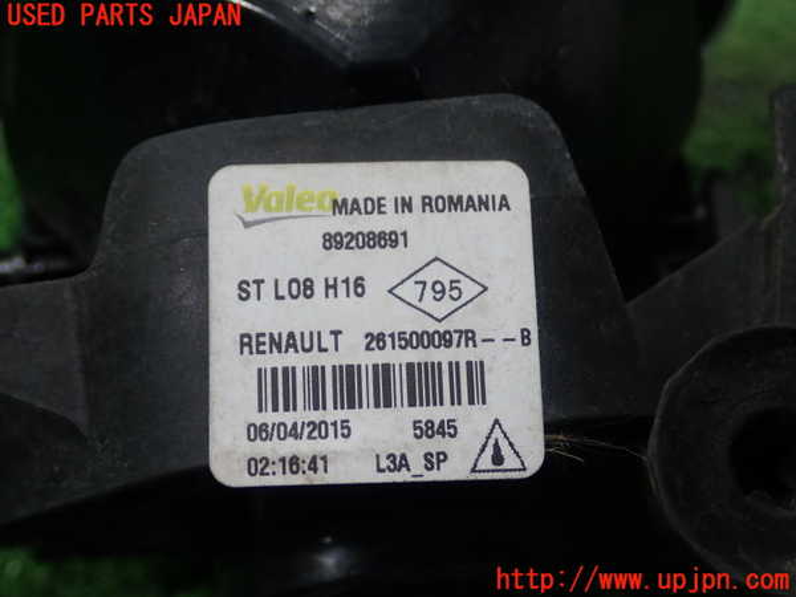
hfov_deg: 33.8
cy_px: 298
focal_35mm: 57
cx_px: 398
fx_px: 1311
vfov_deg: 25.7
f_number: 3.5
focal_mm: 10.29
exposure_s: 1/80
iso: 200
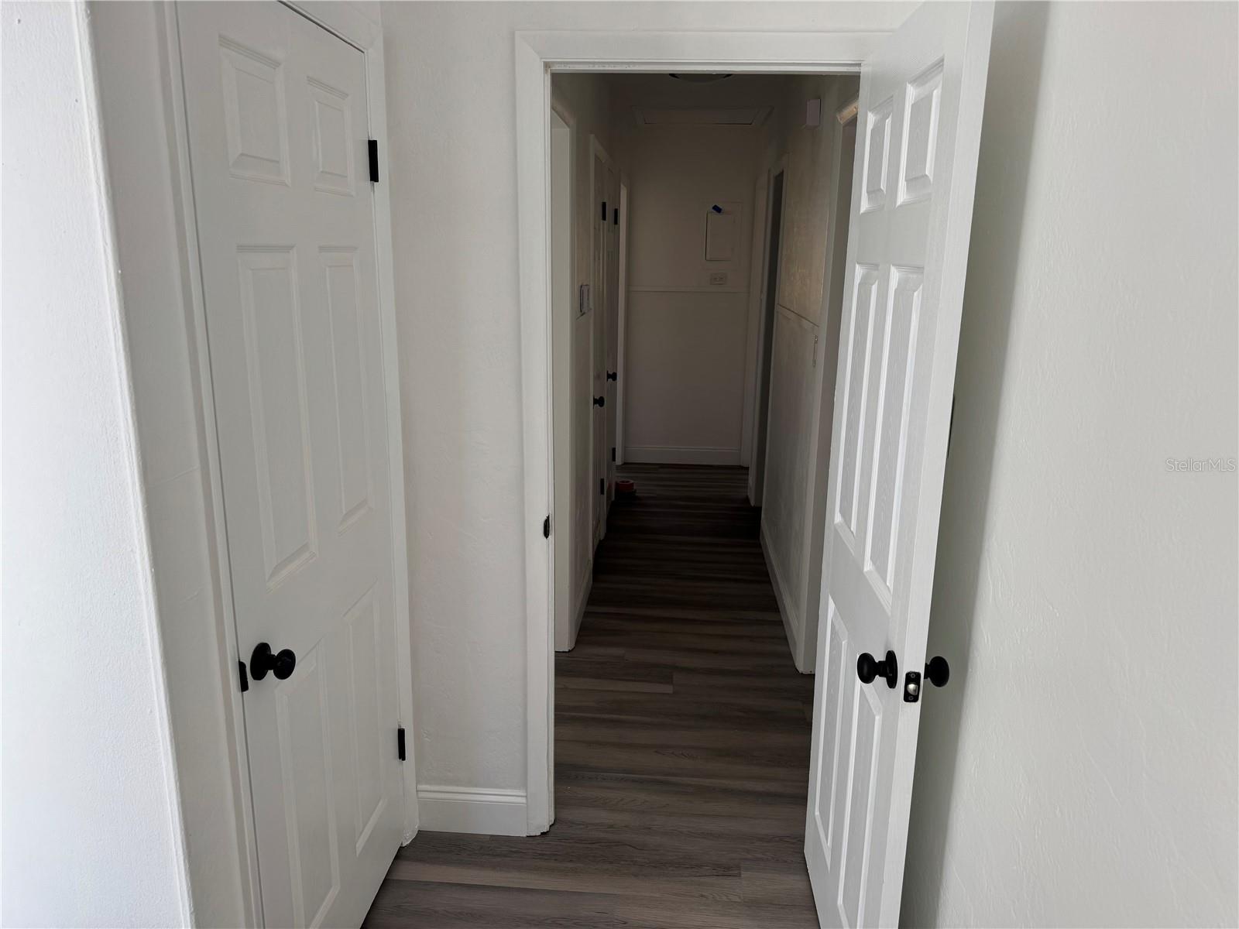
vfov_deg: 56.8
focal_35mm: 24
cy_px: 464
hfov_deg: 71.6
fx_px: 859
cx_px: 620
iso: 64
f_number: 1.78
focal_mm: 6.76
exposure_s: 1/121
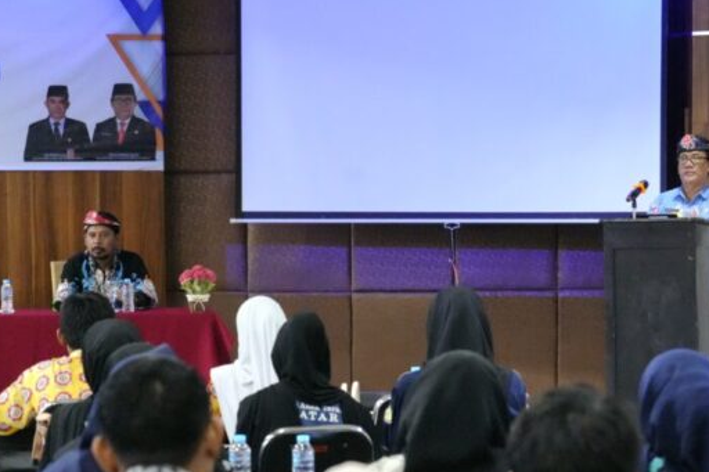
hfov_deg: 19.0
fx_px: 2107
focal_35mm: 107
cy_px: 275
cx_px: 503
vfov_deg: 12.8
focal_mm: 73
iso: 12800
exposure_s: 1/100
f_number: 5.6
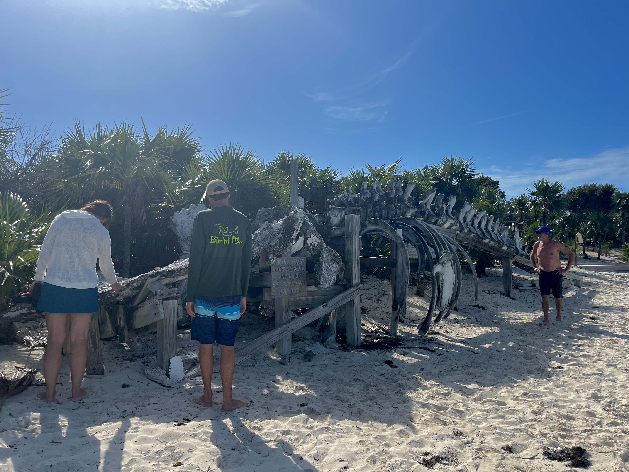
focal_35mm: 26
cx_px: 314
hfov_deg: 67.3
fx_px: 472
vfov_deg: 53.1
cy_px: 236
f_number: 1.6
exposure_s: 1/6494
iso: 50
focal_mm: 5.1
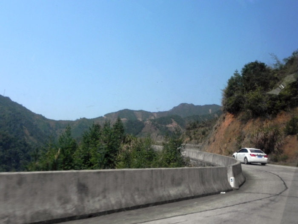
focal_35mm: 33
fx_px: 284
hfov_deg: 55.4
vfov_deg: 42.9
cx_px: 149
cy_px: 112
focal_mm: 5.9
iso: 160
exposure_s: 1/185
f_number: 5.6
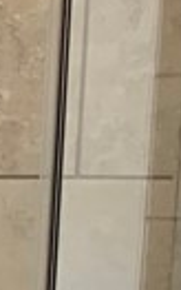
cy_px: 556
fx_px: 1703
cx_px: -439
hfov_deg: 5.5
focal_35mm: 216
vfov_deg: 9.2
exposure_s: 1/60
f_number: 1.8
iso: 160
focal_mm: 4.25
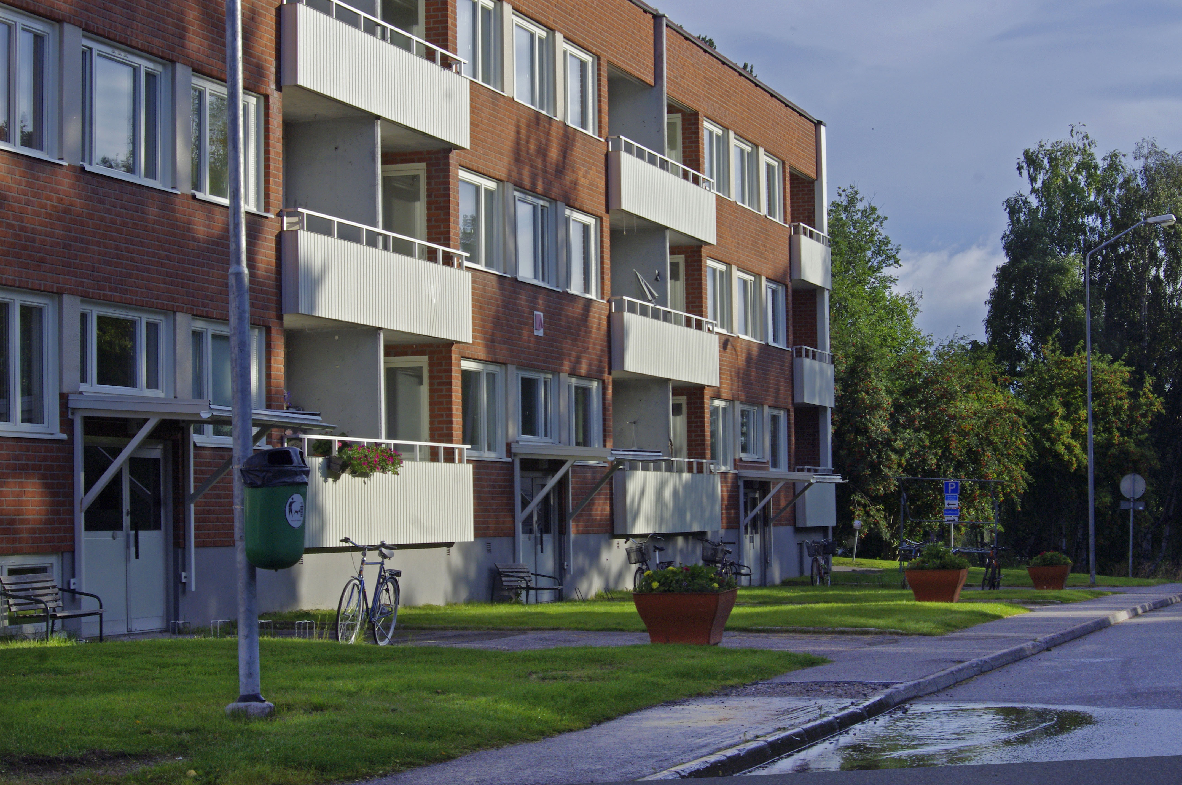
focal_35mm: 132
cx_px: 591
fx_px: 4329
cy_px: 392
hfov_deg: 15.5
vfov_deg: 10.4
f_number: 13
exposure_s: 1/250
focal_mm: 87.5
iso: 400
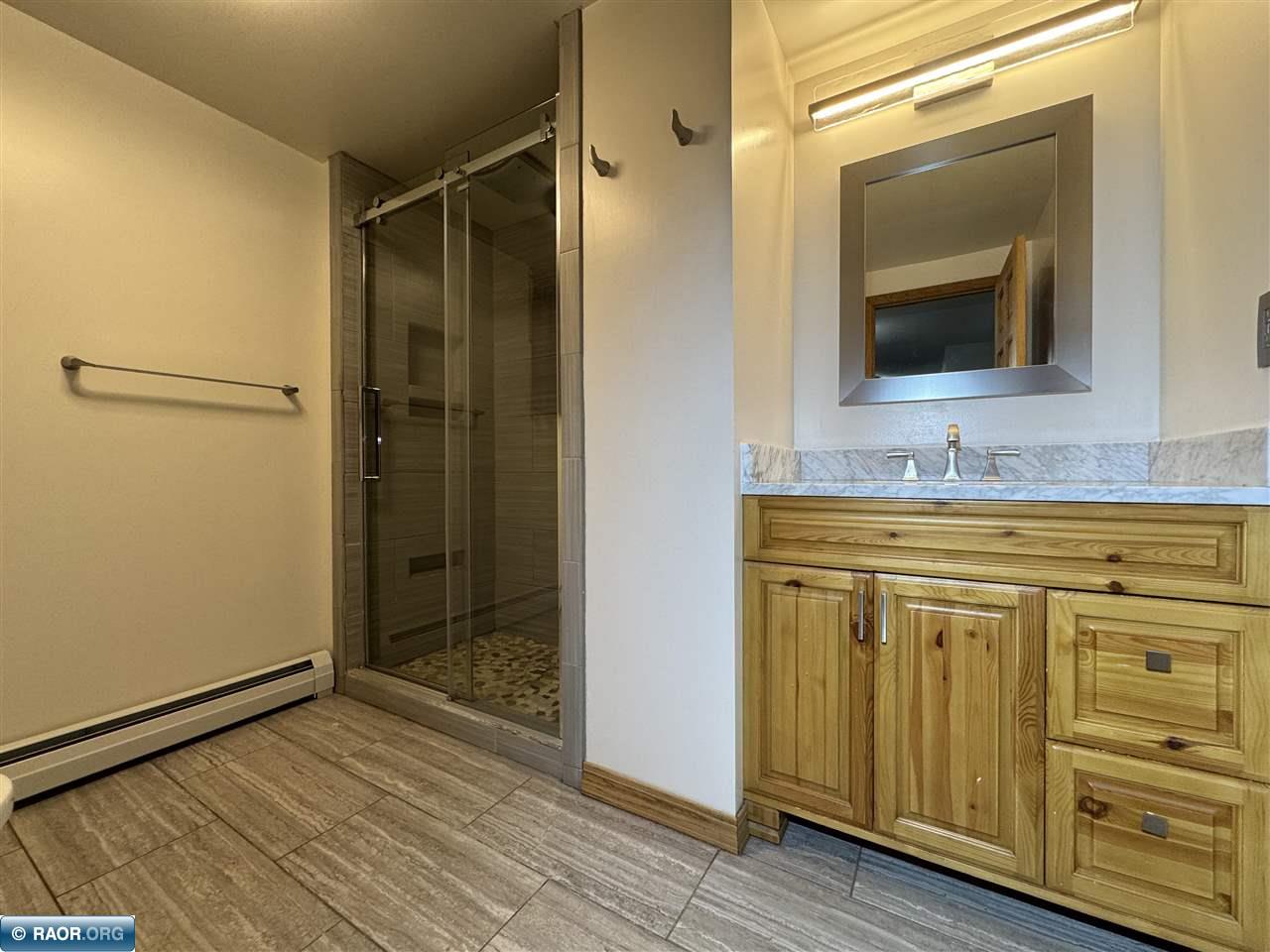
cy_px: 476
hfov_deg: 102.1
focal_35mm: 14
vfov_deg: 85.7
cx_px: 635
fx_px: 514
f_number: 2.2
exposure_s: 1/120
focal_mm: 2.22
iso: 160
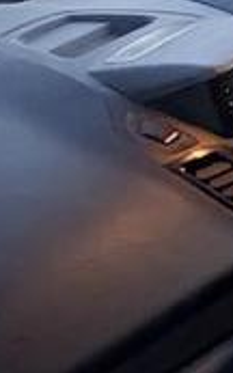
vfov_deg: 26.7
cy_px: 134
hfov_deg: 13.2
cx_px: 542
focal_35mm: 77
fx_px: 783
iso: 1250
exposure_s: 1/30
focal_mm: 2.22
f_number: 2.2
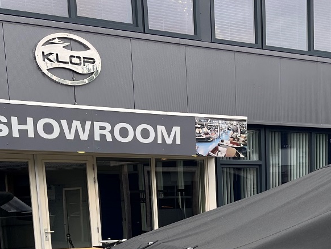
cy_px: 337
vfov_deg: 18.8
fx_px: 689
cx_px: 284
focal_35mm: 72
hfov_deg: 26.3
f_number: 1.6
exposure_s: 1/223
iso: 40
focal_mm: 5.1
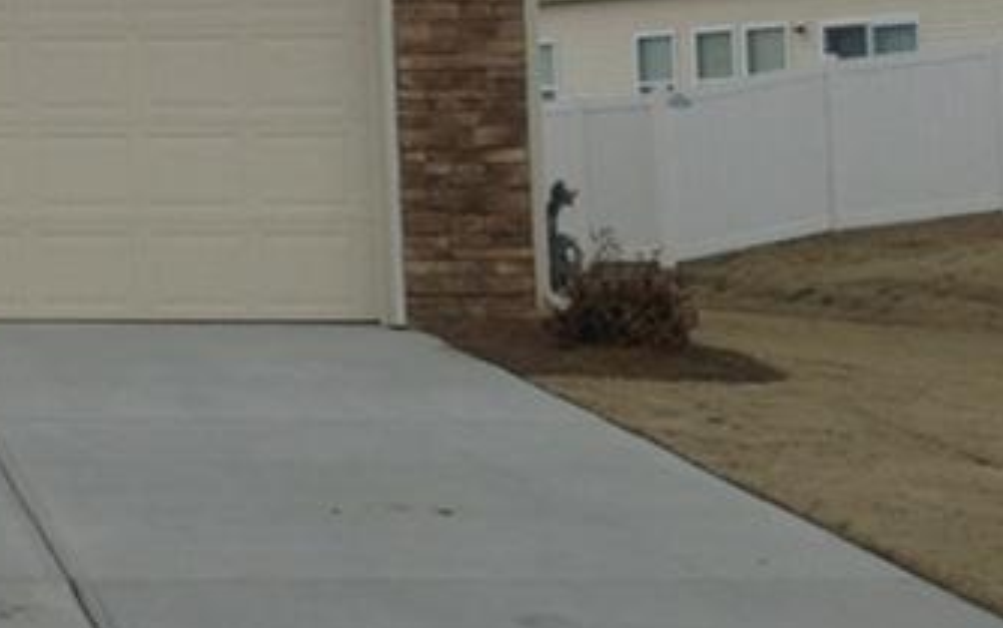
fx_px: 2926
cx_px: -474
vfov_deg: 12.0
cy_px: -81
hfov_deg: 17.6
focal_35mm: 107
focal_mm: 3.3
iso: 25
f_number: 2.4
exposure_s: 1/557
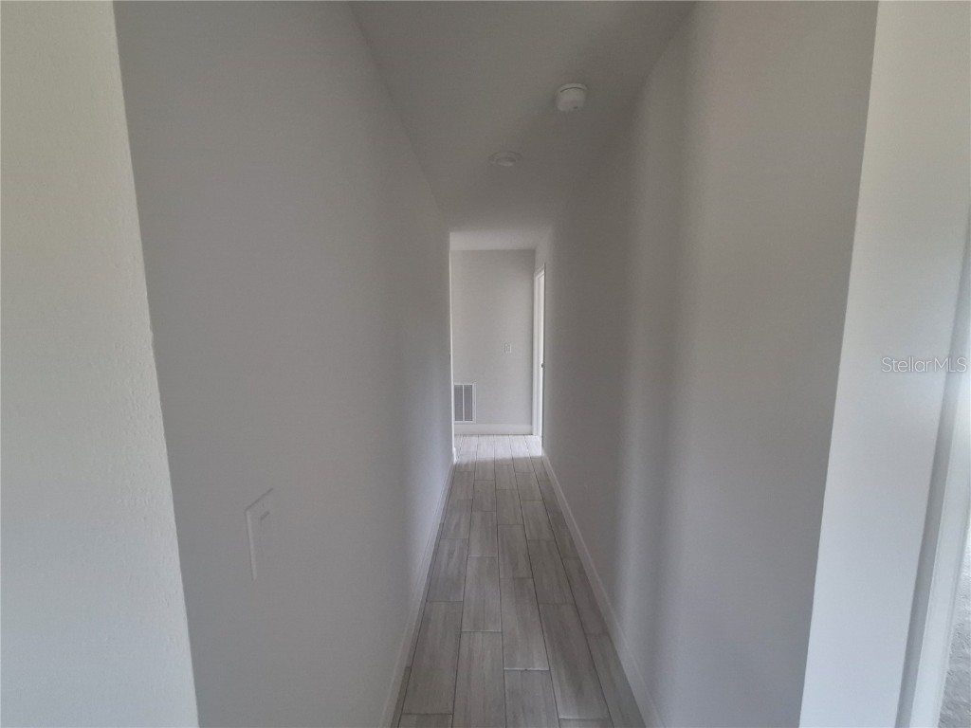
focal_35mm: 13
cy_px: 364
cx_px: 486
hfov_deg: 106.2
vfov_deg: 89.9
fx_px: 365
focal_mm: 1.74
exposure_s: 1/60
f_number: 2.2
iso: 640
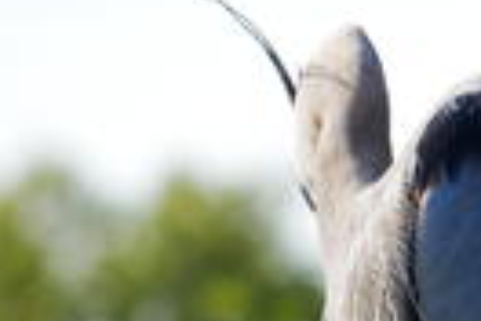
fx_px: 19506
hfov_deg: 1.4
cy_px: 507
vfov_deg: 0.9
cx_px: 488
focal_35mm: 1460
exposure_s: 1/800
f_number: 5
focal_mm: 205
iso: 200
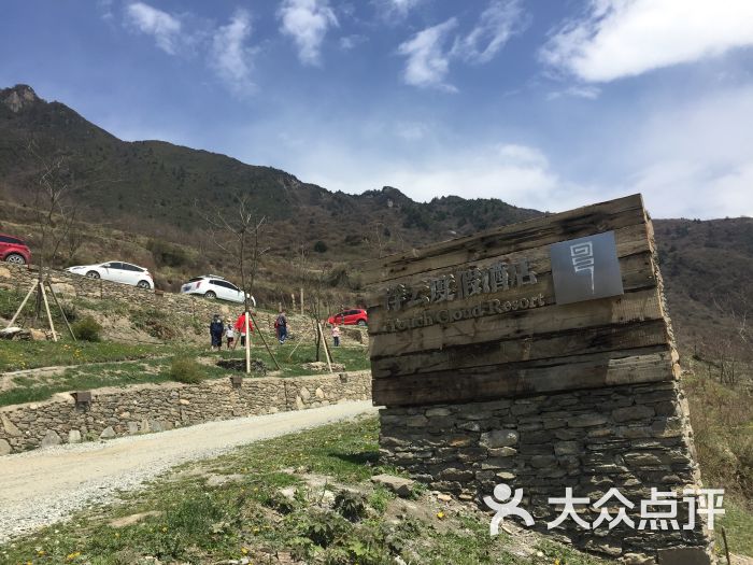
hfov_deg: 61.7
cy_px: 282
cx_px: 376
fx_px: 631
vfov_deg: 48.2
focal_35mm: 29
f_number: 2.2
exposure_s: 1/1799
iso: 32
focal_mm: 4.15
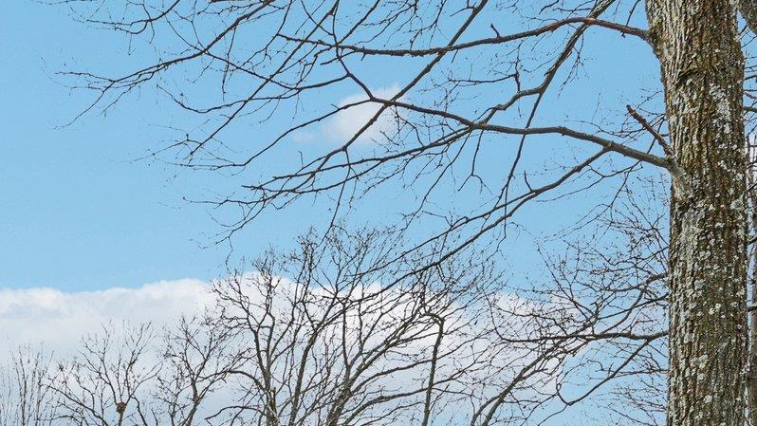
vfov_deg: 22.7
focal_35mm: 43
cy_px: 635
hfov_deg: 39.4
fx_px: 863
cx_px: -61
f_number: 8
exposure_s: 1/125
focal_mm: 16
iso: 100
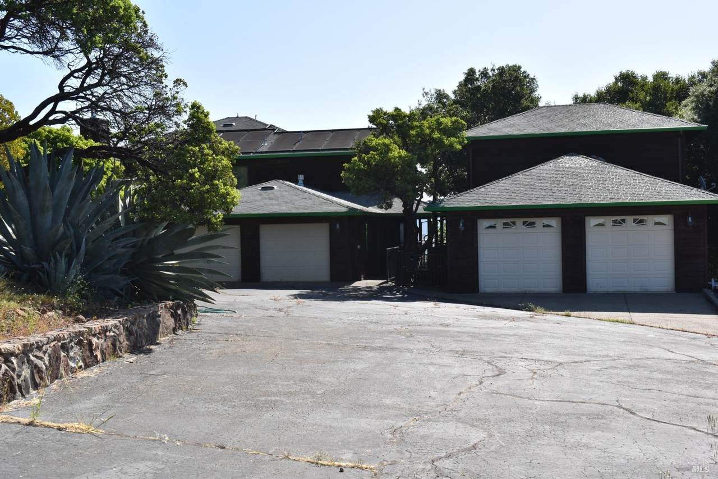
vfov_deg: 29.9
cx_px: 359
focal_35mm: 45
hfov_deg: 43.6
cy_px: 240
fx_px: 897
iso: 100
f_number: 10
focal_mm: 30
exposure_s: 1/200
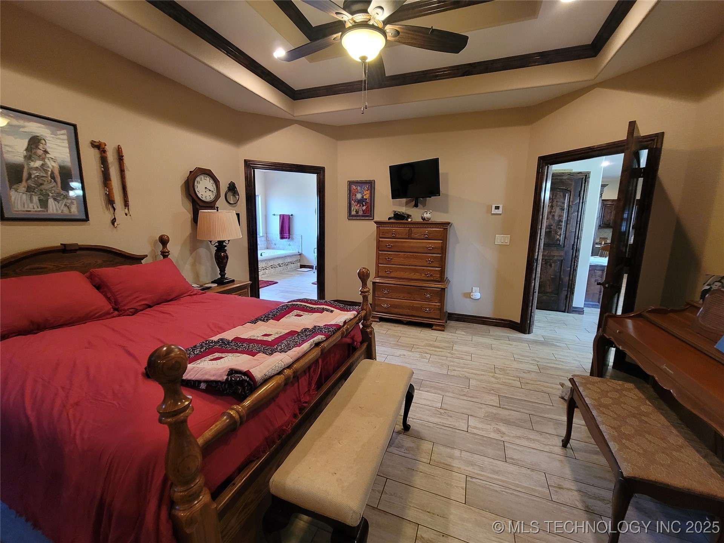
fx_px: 272
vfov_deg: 89.9
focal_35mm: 13
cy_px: 272
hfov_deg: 106.2
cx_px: 362
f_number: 2.2
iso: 320
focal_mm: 2.2
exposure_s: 1/30
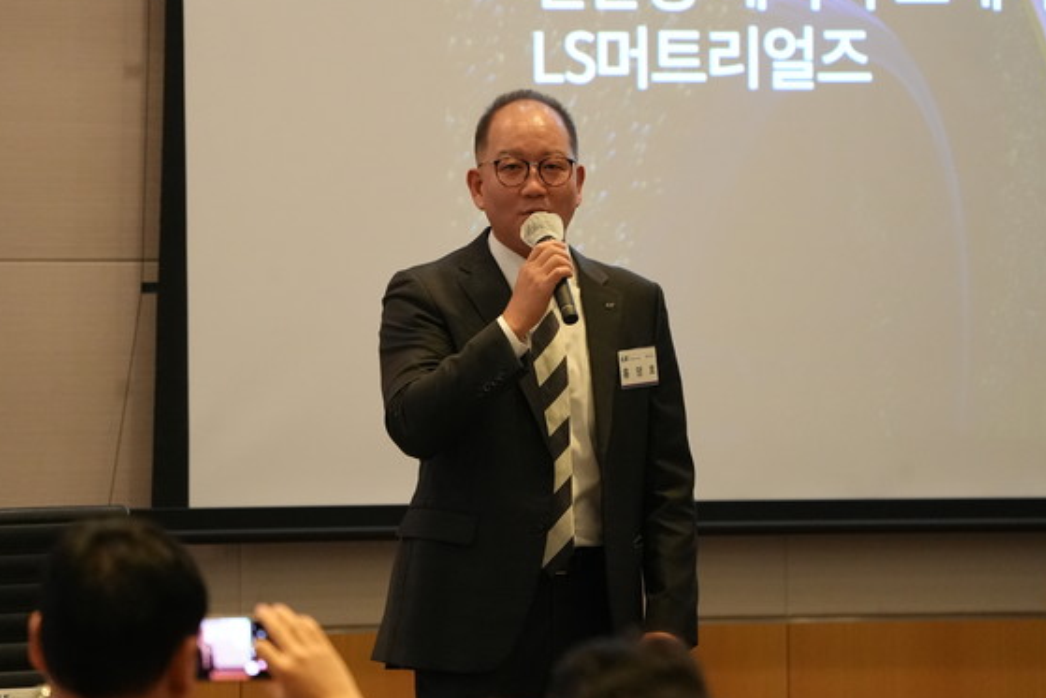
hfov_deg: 6.5
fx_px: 9271
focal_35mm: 319
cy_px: 332
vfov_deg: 4.3
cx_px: 518
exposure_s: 1/320
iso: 12800
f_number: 5.6
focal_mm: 297
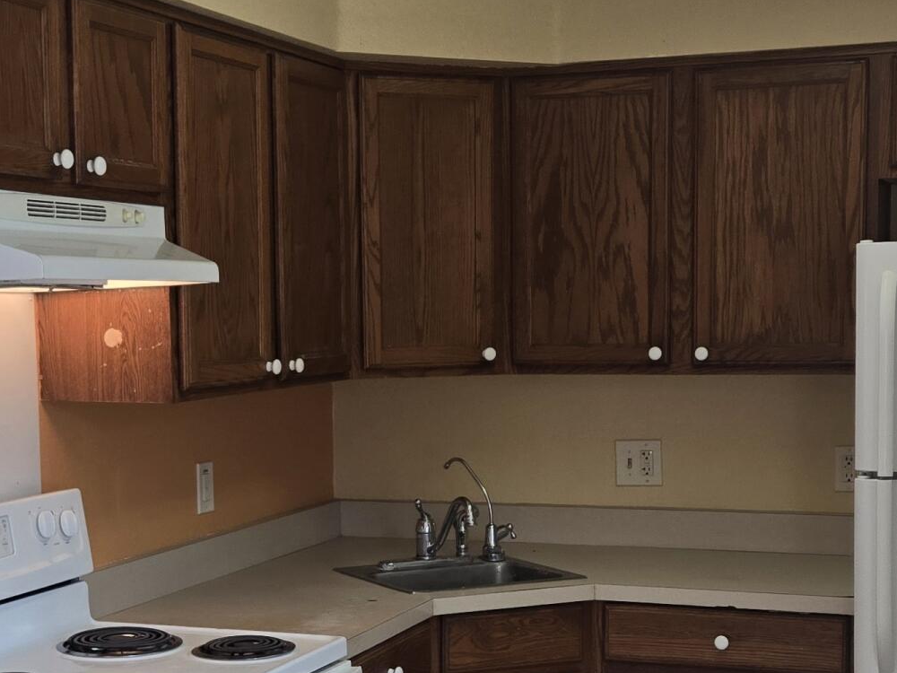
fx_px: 1788
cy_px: 499
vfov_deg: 21.1
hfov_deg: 28.2
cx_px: 426
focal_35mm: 69
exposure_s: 1/120
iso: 80
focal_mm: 5.4
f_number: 1.8
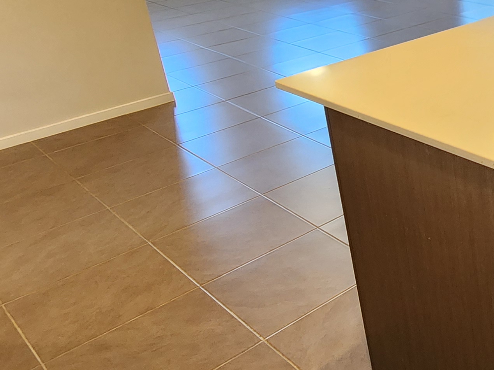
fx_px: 585
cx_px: 598
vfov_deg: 34.2
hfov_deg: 35.5
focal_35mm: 41
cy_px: 83
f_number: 2.2
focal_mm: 2.2
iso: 250
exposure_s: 1/50
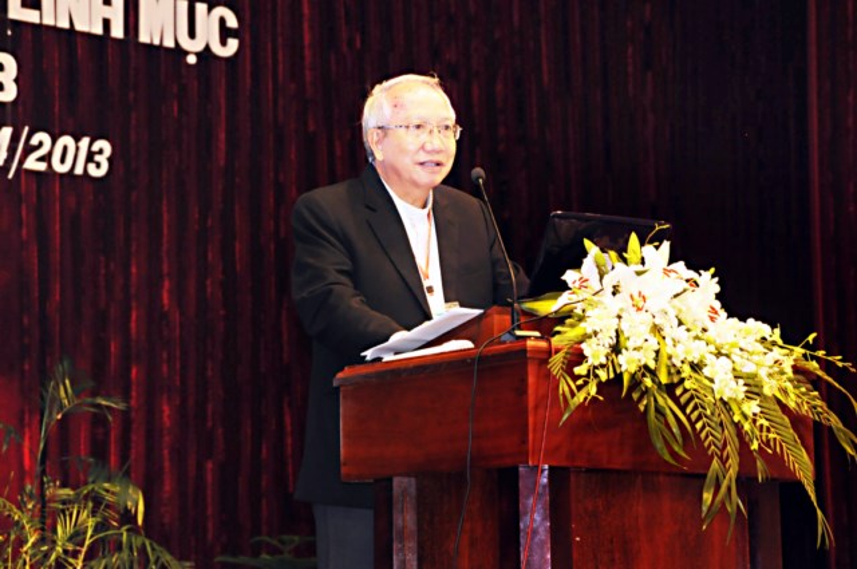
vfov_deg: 8.7
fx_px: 3745
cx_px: 428
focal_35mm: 158
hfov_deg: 13.1
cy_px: 284
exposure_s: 1/20
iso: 800
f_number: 10
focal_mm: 105
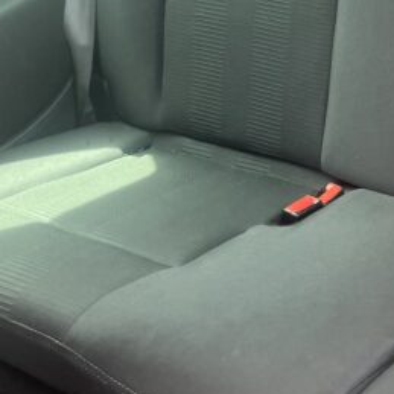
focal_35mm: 71
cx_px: 462
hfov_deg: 22.5
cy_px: 152
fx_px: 914
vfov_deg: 24.3
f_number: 1.6
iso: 80
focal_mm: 5.1
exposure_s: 1/122
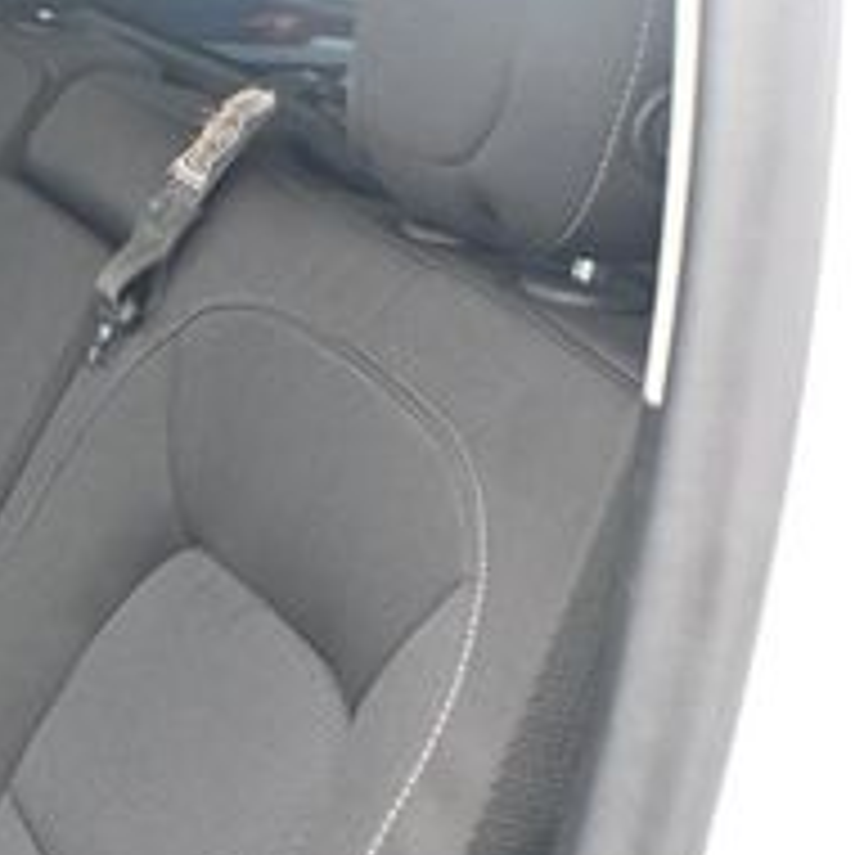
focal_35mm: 88
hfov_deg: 17.4
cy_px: 585
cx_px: -482
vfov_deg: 19.6
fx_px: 2463
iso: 800
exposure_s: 1/125
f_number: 3.8
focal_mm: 20.5
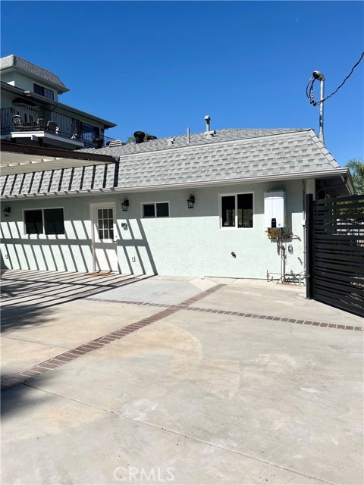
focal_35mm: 26
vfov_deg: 67.3
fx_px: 365
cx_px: 182
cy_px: 242
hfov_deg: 53.1
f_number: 1.5
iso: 50
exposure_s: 1/10309
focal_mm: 5.7
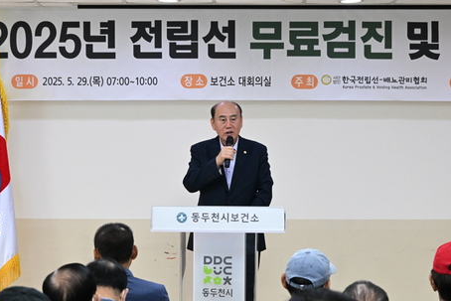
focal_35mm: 111
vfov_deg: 12.3
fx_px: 1391
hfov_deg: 18.4
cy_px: 183
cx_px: 227
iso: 3200
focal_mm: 72
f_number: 6
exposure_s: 1/125
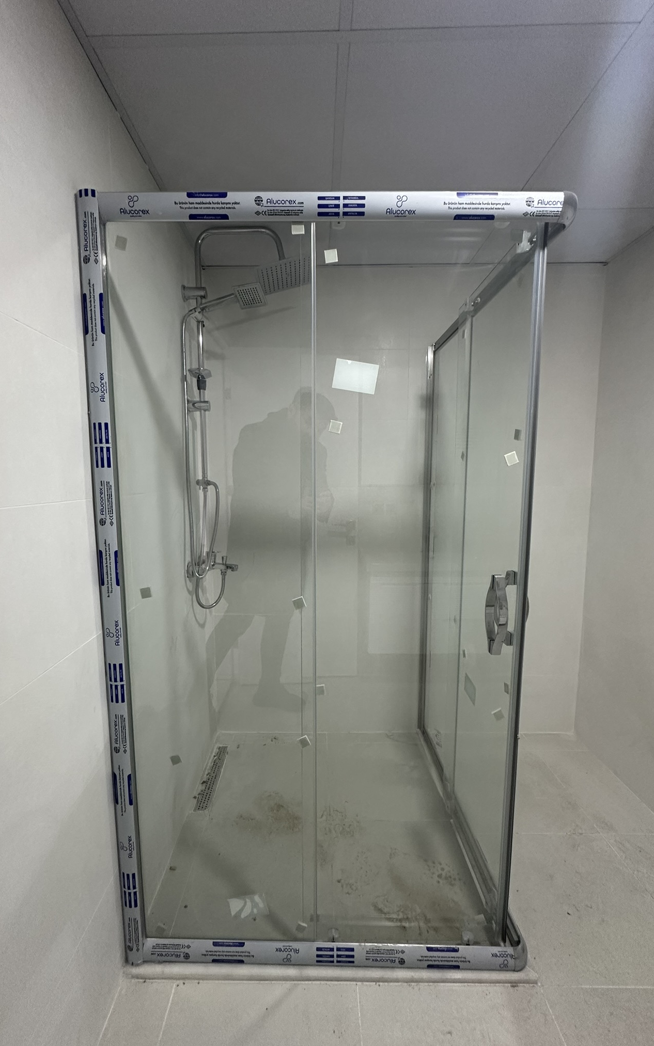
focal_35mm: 15
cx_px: 313
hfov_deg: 74.7
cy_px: 527
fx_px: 428
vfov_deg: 101.5
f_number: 2.2
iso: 200
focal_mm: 2.22
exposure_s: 1/50
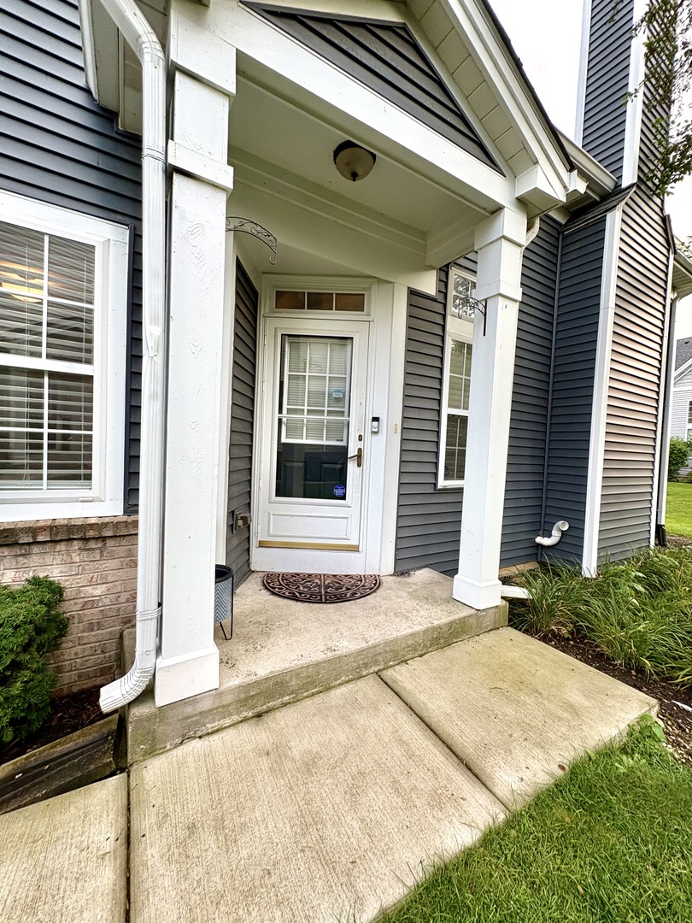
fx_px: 373
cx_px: 346
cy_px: 462
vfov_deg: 102.1
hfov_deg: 85.7
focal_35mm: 14
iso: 100
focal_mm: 2.22
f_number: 2.2
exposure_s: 1/99
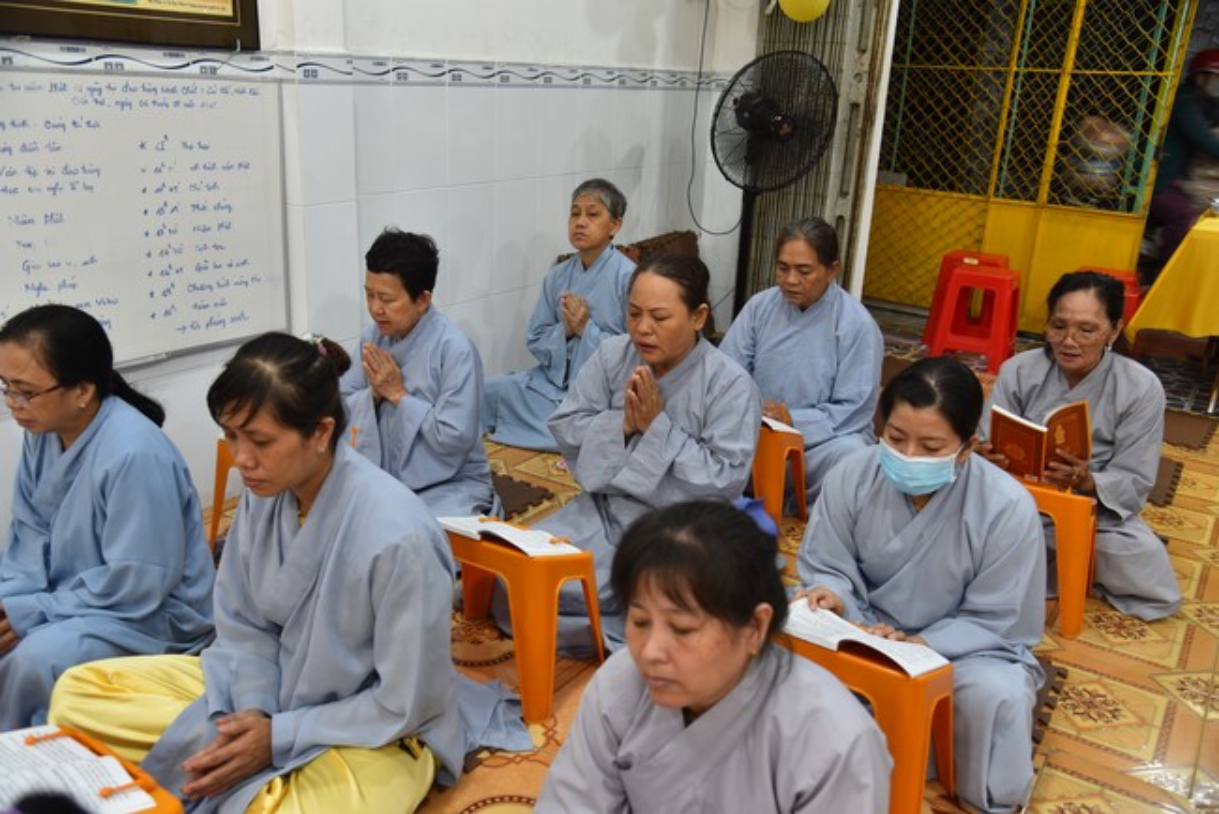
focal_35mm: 31
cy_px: 407
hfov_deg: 60.3
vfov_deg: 42.4
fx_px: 1050
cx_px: 610
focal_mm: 31
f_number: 4
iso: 560
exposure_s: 1/60
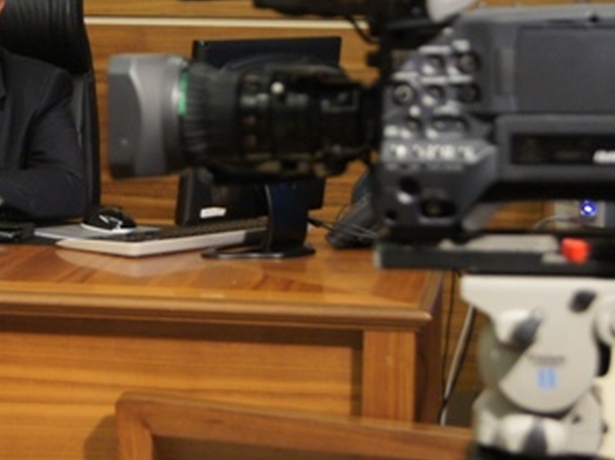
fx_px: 1900
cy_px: 200
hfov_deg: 18.2
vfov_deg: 13.8
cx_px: 90
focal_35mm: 107
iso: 1600
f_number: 5
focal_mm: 35
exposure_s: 1/50
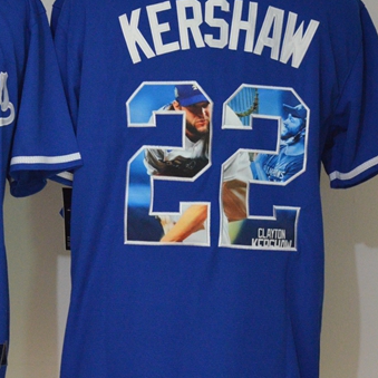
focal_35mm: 150
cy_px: 168
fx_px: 1853
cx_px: 48
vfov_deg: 11.6
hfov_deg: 11.6
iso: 4000
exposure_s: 1/50
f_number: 4.8
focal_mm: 50
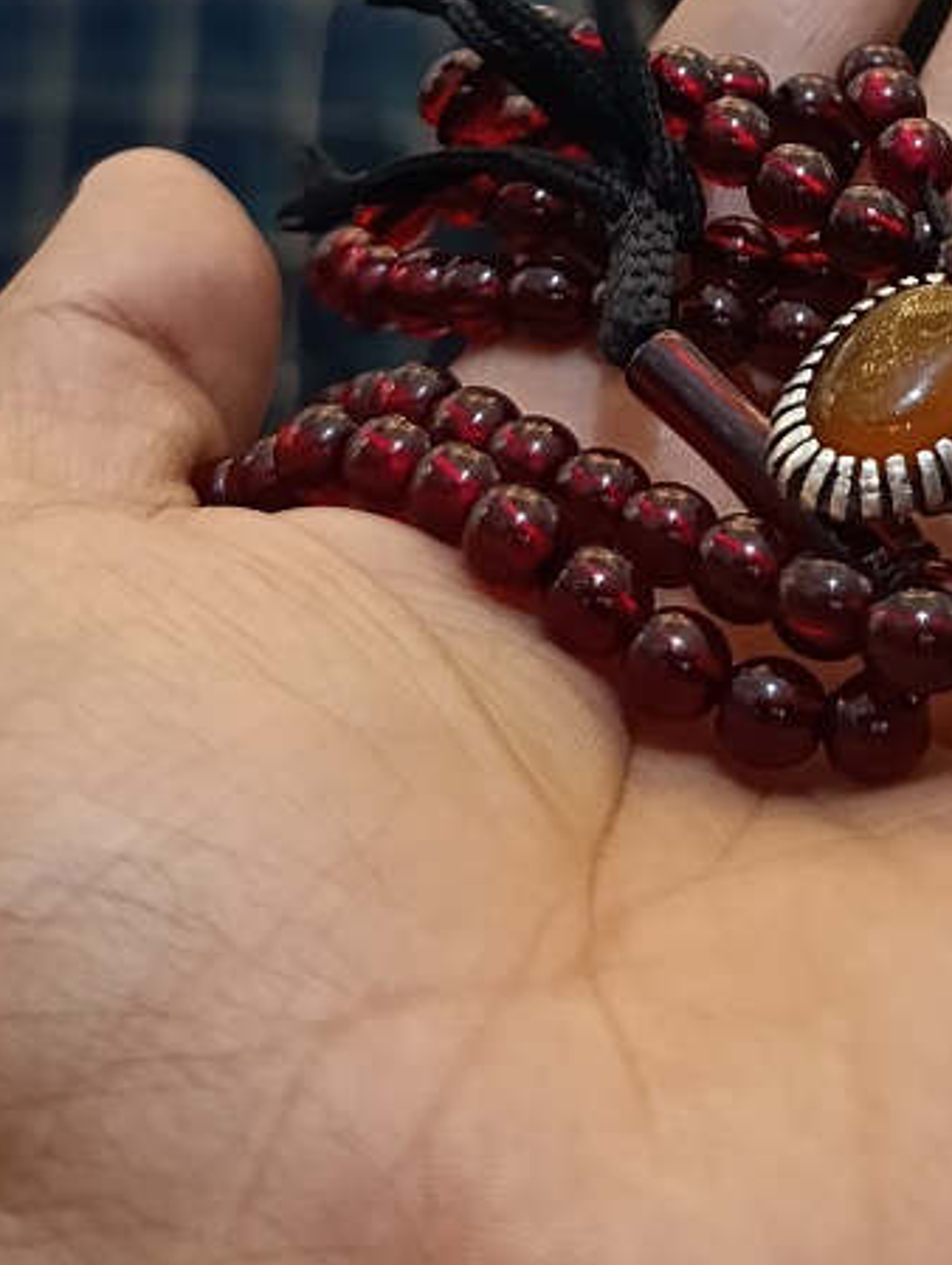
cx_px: 946
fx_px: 2488
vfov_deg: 25.5
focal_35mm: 68
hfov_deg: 21.0
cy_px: -265
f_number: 1.6
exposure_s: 1/120
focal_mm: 6.14
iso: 1000
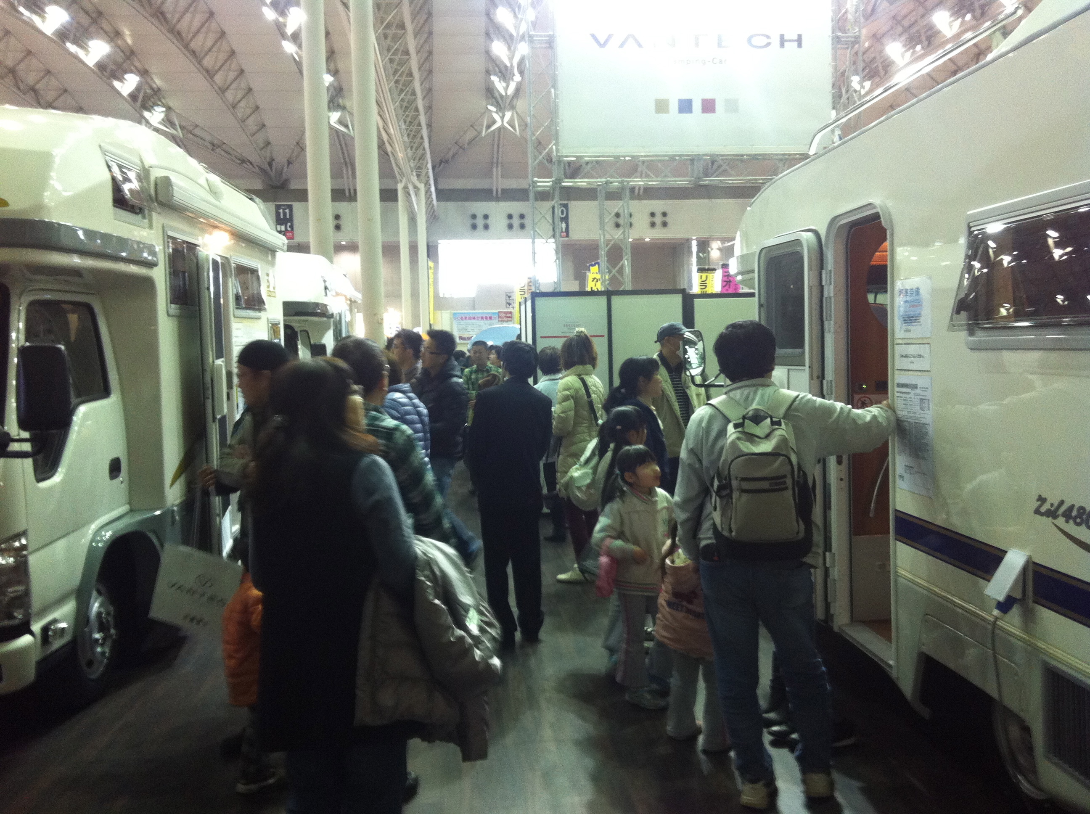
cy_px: 407
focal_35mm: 35
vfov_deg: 40.6
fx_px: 1100
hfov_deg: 52.7
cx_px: 545
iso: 160
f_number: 2.8
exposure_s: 1/15
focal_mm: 3.85
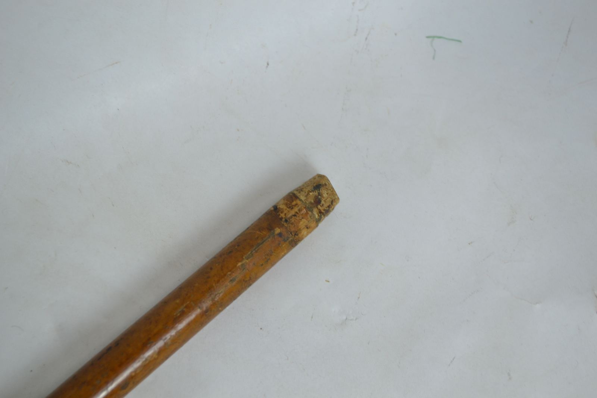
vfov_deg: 28.1
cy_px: 199
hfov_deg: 41.1
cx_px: 298
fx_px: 796
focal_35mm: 48
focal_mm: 32
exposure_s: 1/15
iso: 400
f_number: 4.8
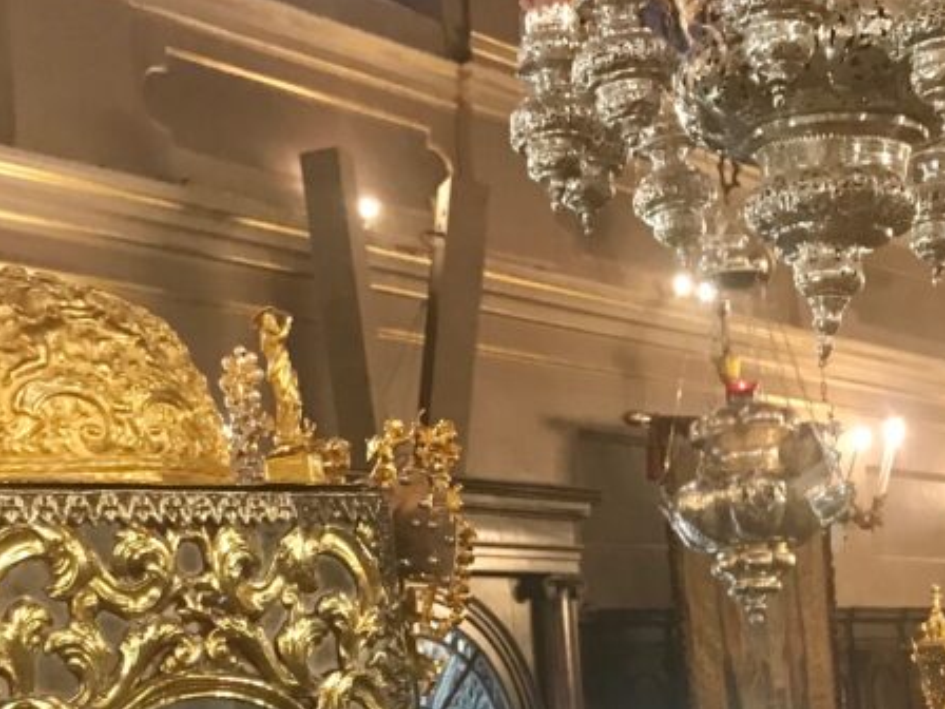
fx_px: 1747
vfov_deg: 22.0
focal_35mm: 64
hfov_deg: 30.3
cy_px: 722
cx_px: 466
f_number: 1.8
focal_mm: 3.99
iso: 100
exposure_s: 1/9
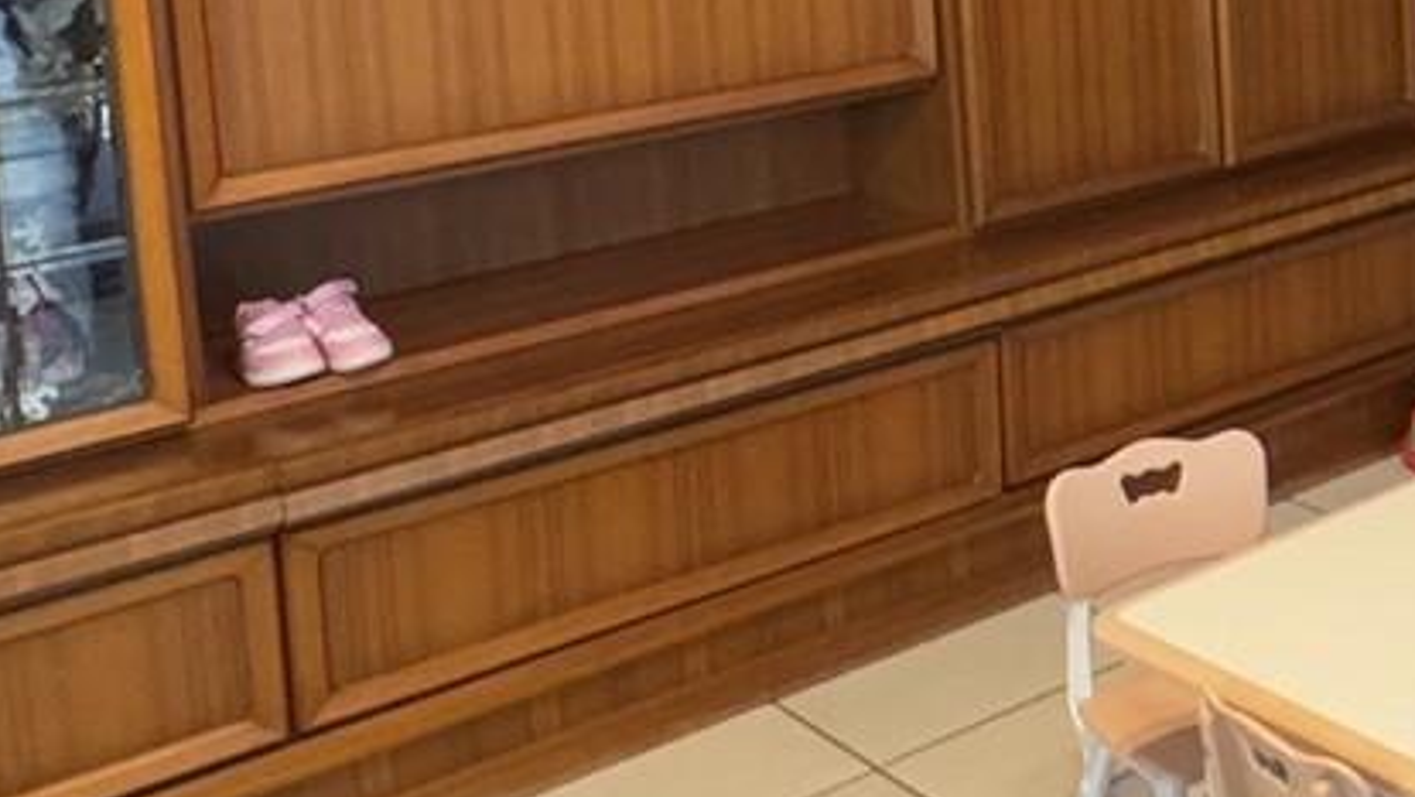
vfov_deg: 19.3
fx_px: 2214
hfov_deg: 29.6
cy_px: -151
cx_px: 1767
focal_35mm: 59
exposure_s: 1/60
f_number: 2.2
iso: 800
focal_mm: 2.22
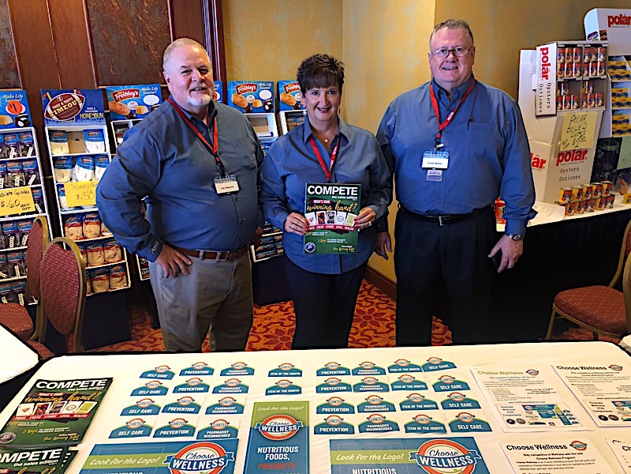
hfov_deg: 63.4
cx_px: 316
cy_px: 237
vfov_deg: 49.7
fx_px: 510
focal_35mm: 28
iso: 100
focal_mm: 4
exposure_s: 1/15
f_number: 1.8
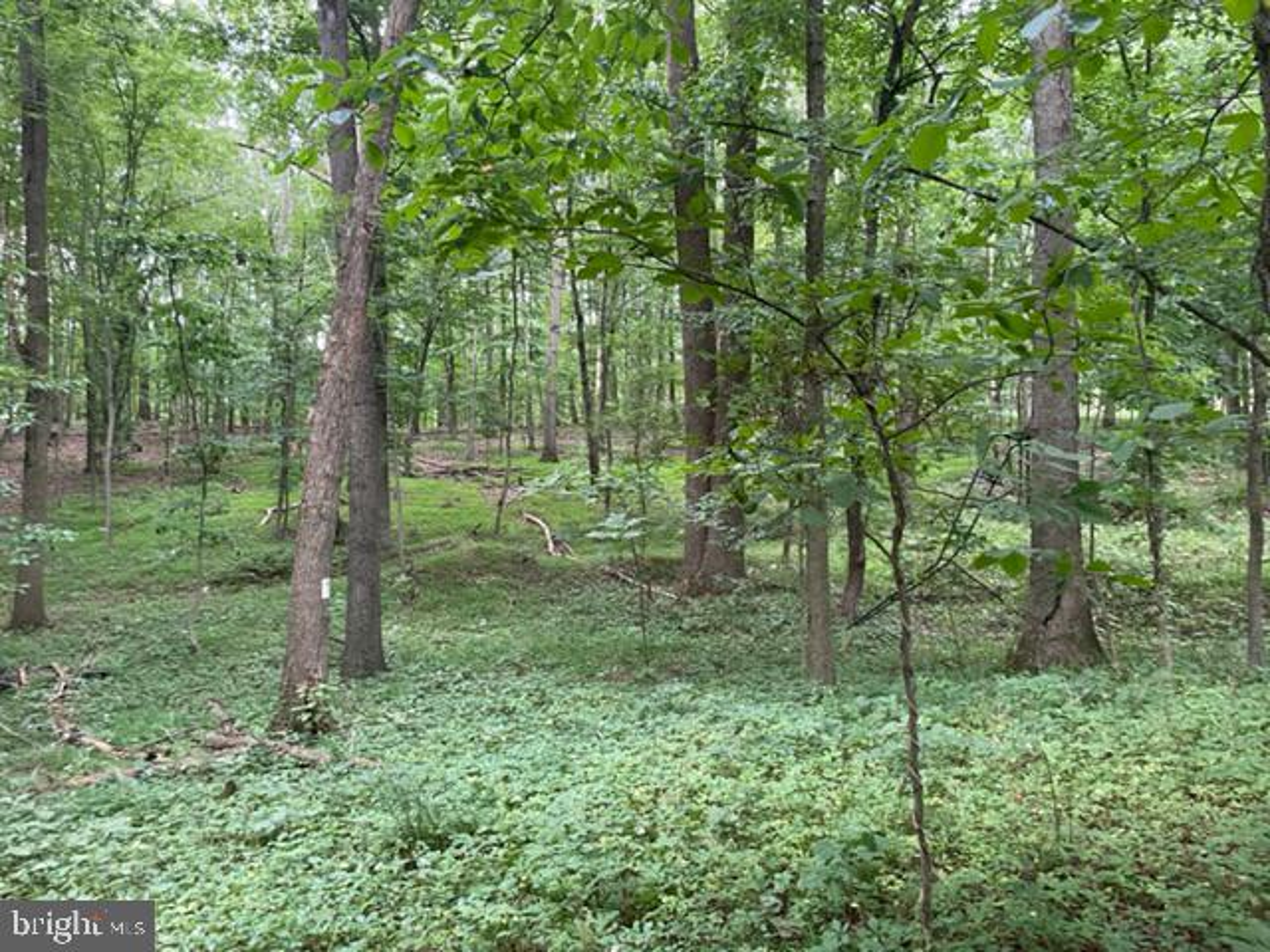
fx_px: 954
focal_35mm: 26
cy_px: 476
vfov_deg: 53.1
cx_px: 635
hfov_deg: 67.3
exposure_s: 1/61
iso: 125
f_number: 1.6
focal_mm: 4.2
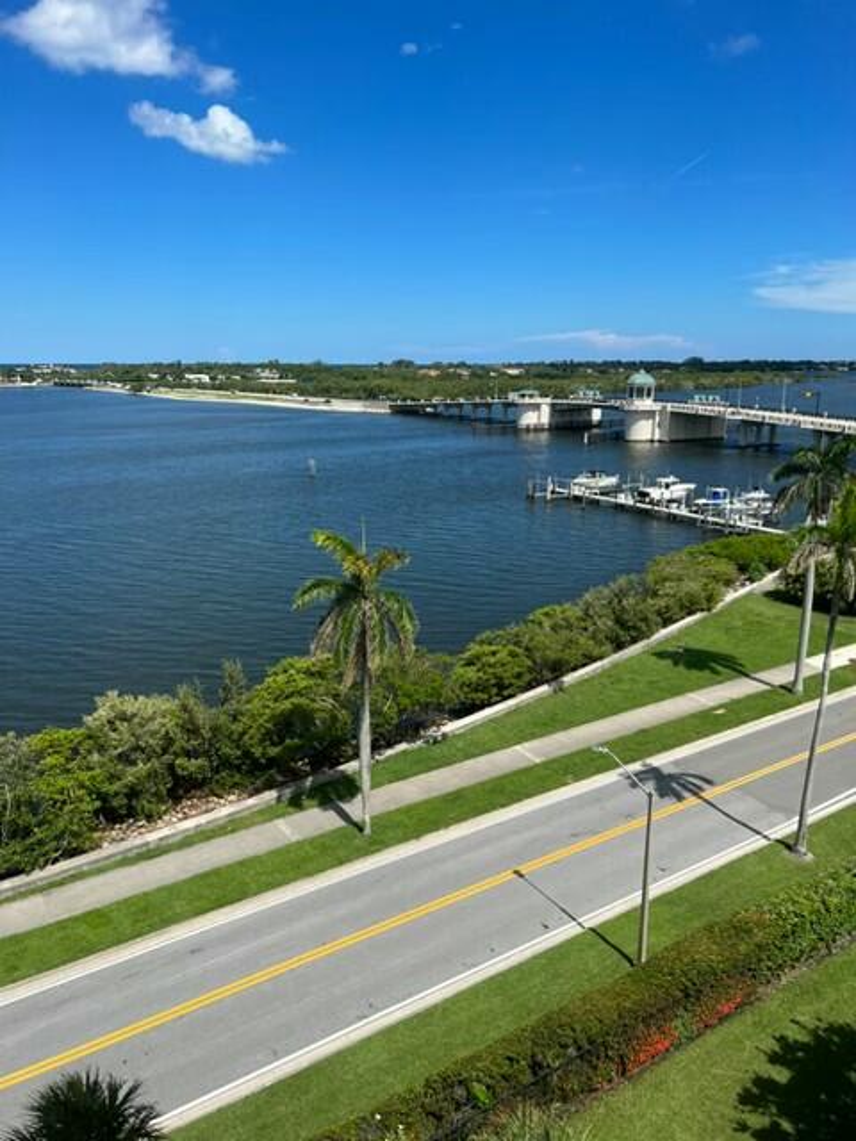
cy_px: 570
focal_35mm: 26
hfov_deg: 53.1
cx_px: 428
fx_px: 857
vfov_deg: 67.3
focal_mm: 5.7
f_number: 1.5
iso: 50
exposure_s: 1/5076
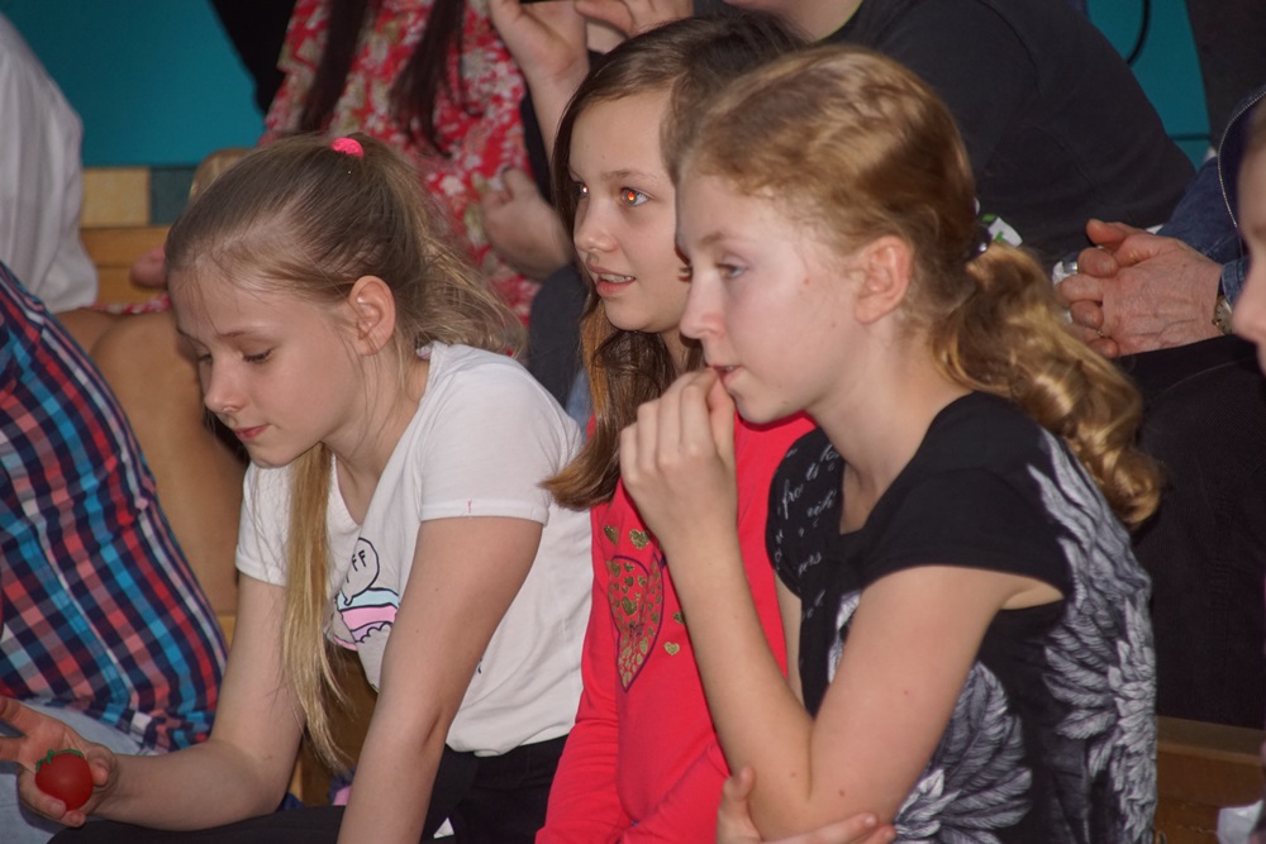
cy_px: 422
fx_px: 10551
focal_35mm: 300
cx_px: 633
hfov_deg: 6.9
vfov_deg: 4.6
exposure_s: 1/60
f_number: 6.3
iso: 1250
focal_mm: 200
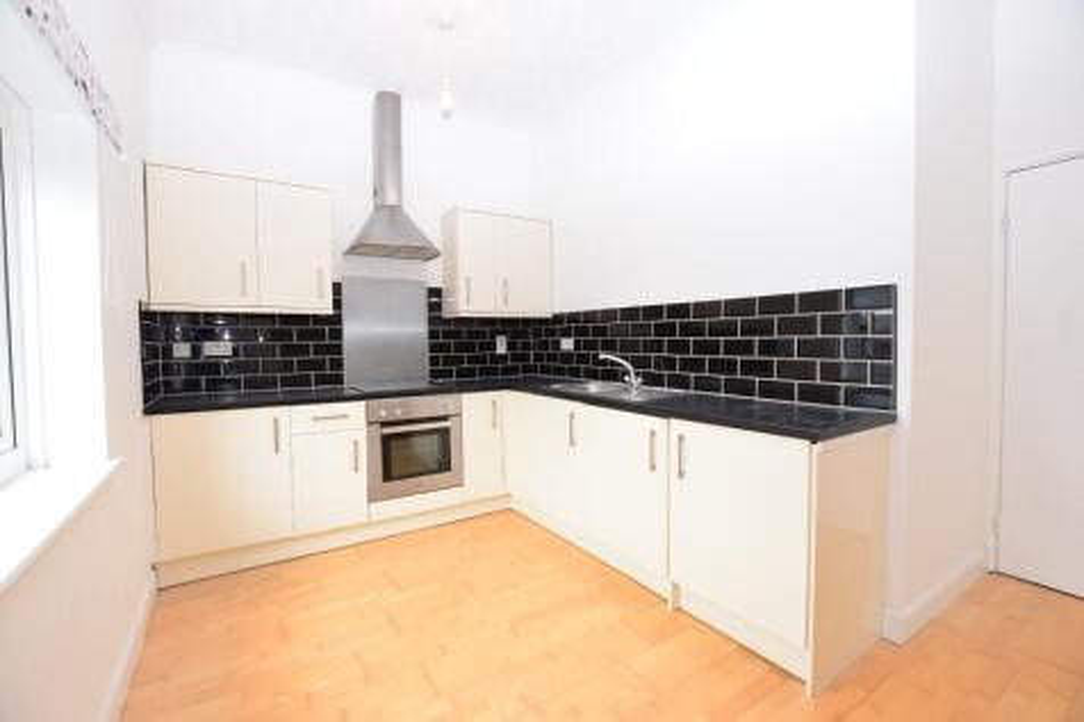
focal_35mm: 15
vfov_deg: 77.3
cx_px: 542
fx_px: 451
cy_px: 361
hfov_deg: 100.4
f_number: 4.5
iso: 800
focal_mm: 10
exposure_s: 1/80
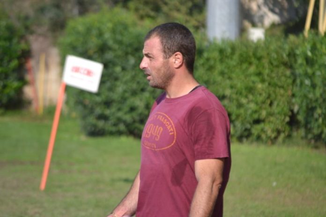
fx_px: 2173
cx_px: 163
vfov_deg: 5.7
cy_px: 108
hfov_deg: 8.6
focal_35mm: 240
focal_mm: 160
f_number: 5.6
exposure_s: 1/1250
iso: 400
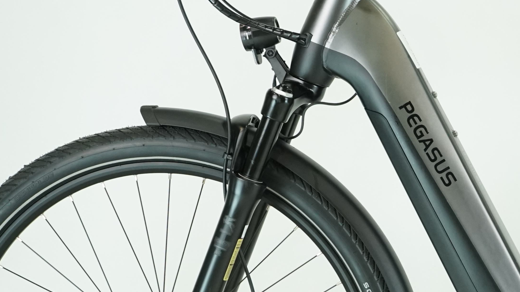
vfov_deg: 8.1
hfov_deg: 14.0
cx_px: 562
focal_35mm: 150
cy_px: 195
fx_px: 2068
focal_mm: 52
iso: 1600
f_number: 5.6
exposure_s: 1/200
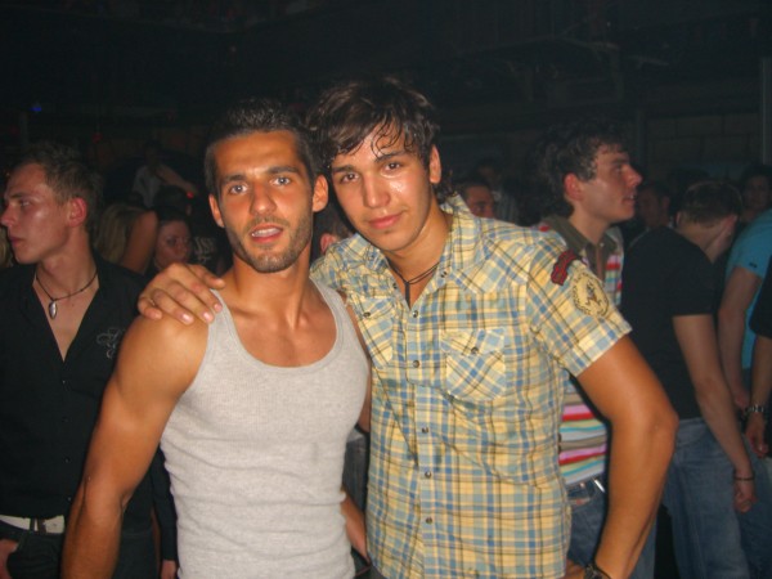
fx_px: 847
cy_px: 290
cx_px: 386
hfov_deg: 49.0
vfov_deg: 37.7
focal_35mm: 38
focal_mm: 7.9
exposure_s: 1/60
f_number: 2.8
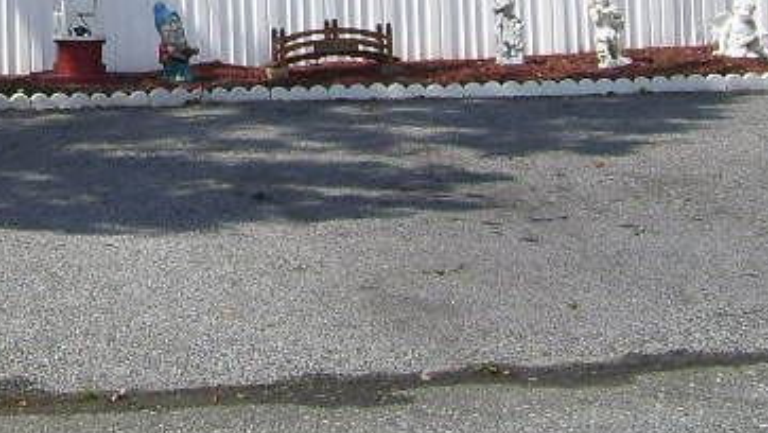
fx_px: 2649
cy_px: -168
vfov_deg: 9.2
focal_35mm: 130
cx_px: -32
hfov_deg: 16.1
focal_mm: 6
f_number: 4.8
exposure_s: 1/640
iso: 80
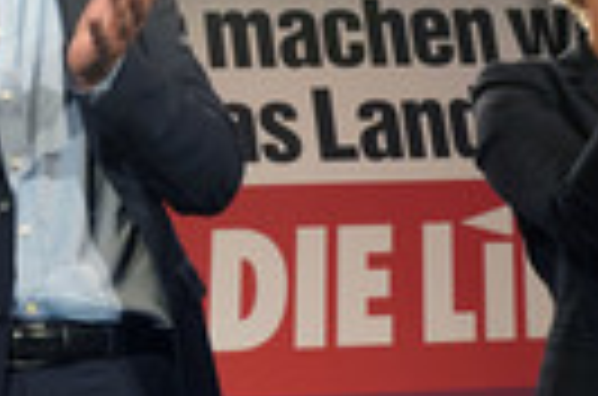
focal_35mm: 95
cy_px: 18
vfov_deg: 14.1
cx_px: -11
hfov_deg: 20.7
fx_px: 1574
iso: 2500
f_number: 6.3
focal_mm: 28
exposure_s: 1/125
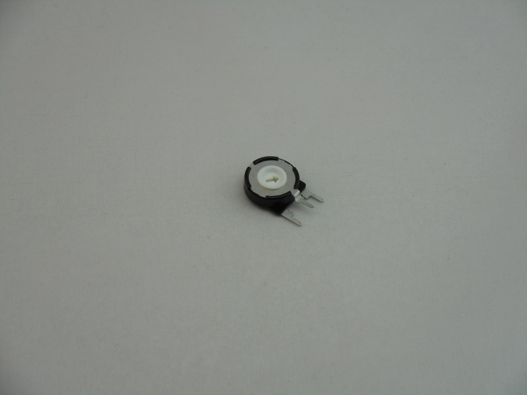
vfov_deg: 16.6
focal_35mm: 89
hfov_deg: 22.0
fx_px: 1355
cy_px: 198
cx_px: 264
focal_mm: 15.9
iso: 100
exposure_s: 1/60
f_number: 5.6
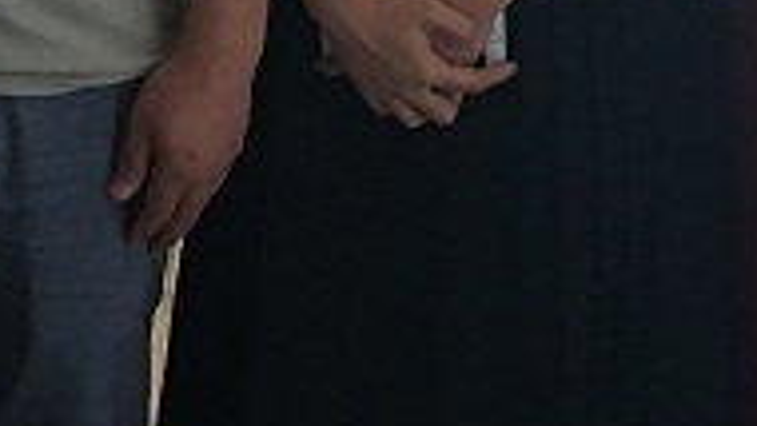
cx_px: -211
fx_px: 3373
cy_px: -462
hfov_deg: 12.4
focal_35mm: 168
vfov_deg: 7.0
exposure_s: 1/17
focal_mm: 4.15
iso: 125
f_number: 2.2
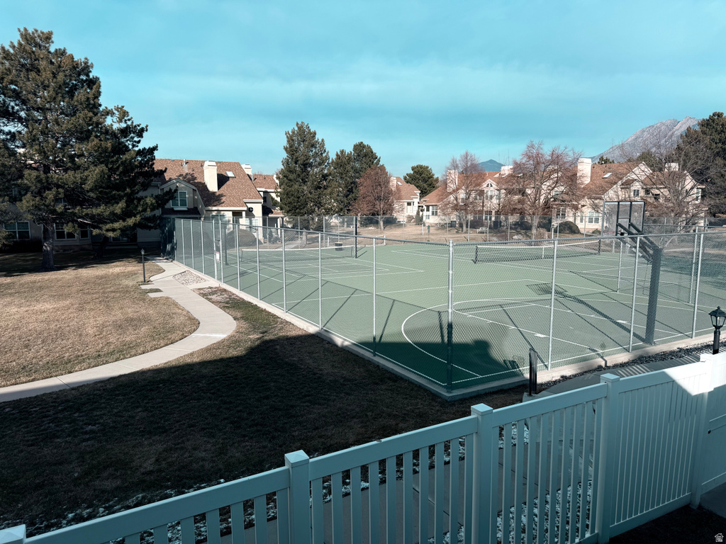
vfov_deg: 56.8
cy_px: 272
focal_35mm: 24
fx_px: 503
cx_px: 363
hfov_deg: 71.6
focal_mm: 6.76
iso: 80
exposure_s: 1/5319
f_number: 1.78
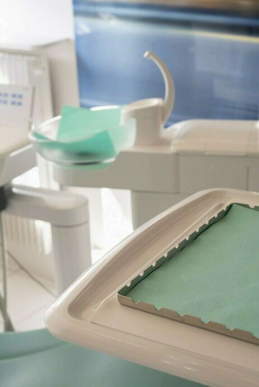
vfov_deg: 36.2
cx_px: 130
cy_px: 194
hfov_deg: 24.6
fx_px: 593
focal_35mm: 55
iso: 400
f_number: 8
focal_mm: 55
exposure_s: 1/80
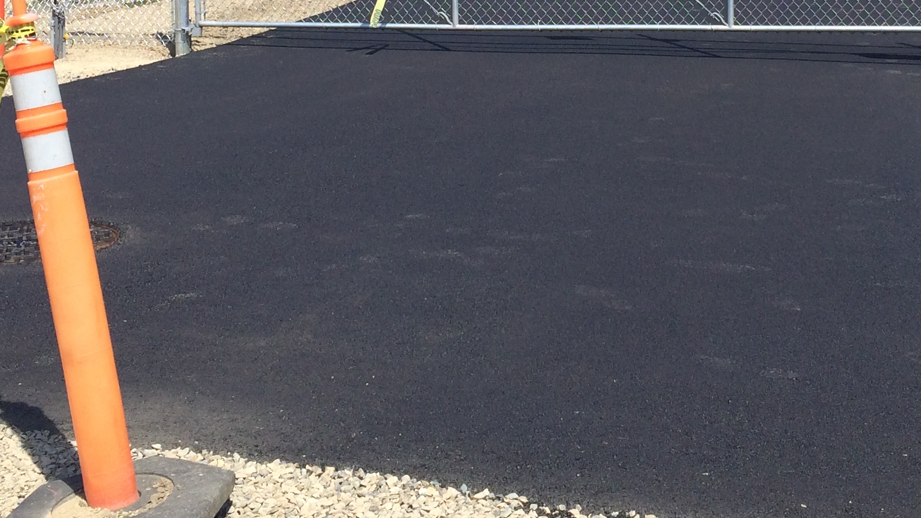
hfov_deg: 32.2
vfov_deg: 17.8
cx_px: 591
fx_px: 1587
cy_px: -69
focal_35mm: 65
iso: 32
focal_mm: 4.15
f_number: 2.2
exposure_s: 1/1466
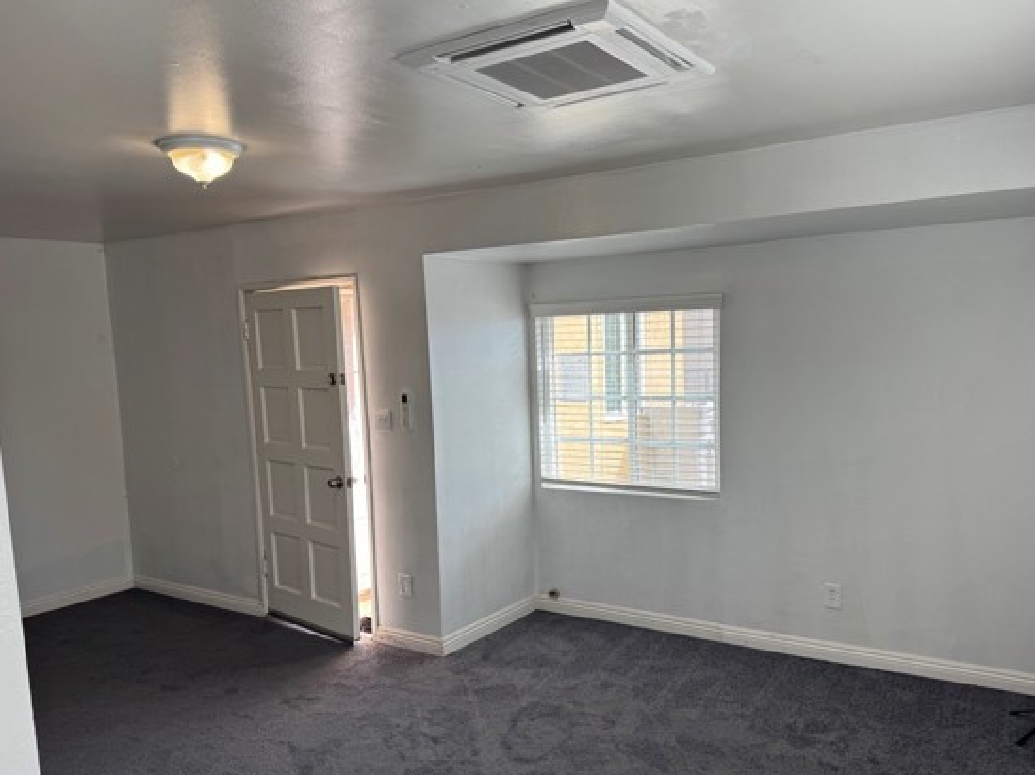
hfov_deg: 63.4
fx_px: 837
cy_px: 437
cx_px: 556
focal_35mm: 28
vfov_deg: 49.6
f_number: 1.78
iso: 64
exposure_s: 1/269
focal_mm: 6.76
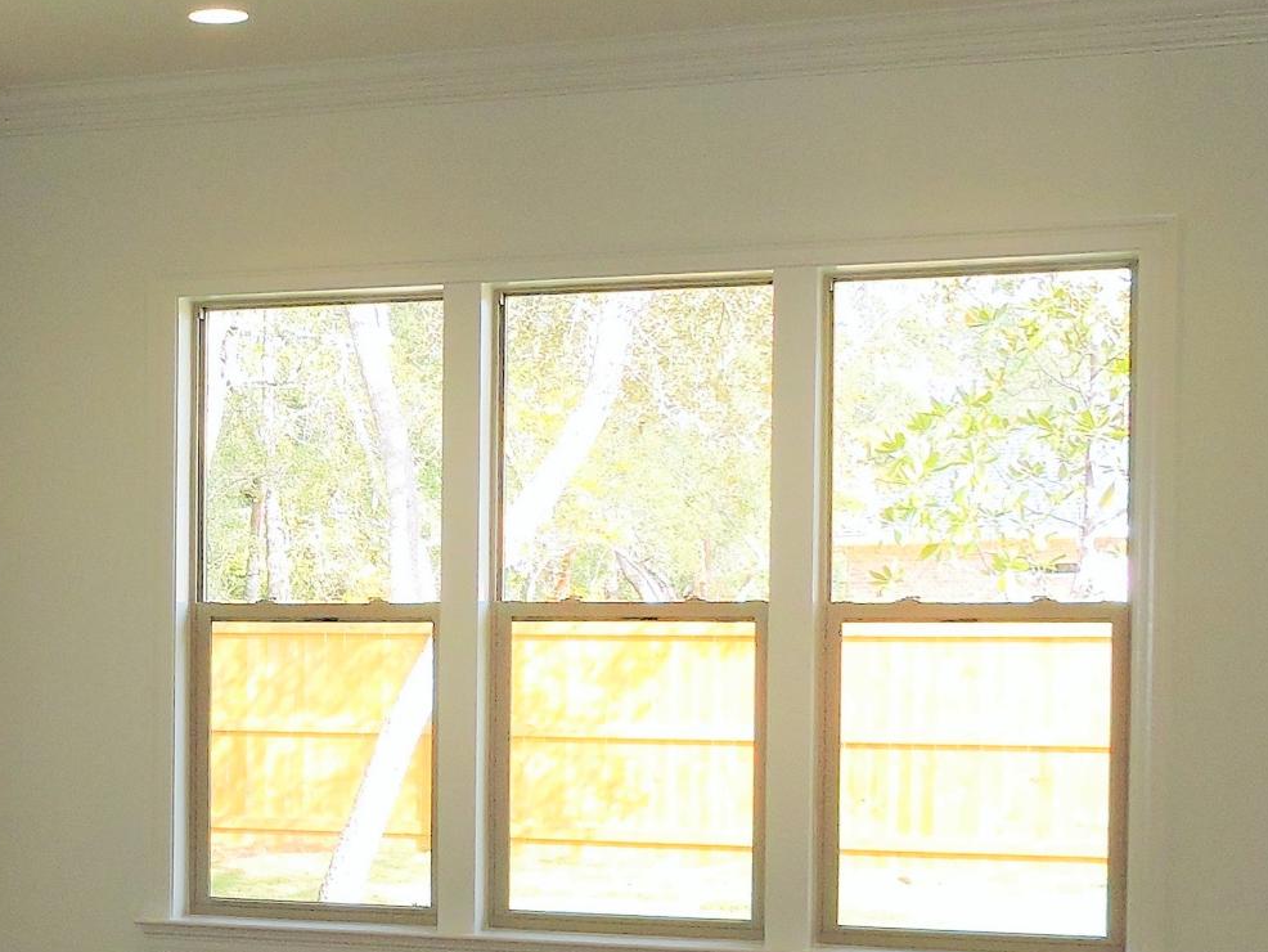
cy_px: 731
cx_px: 57
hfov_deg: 25.6
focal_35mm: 73
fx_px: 2675
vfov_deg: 20.0
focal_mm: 4.3
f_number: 3.3
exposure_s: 1/100
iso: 100
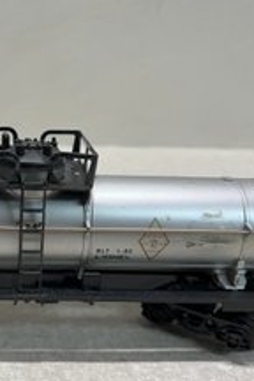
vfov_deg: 45.3
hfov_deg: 30.0
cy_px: 221
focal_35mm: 43
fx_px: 455
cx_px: 33
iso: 40
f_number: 1.5
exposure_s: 1/120
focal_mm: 5.7
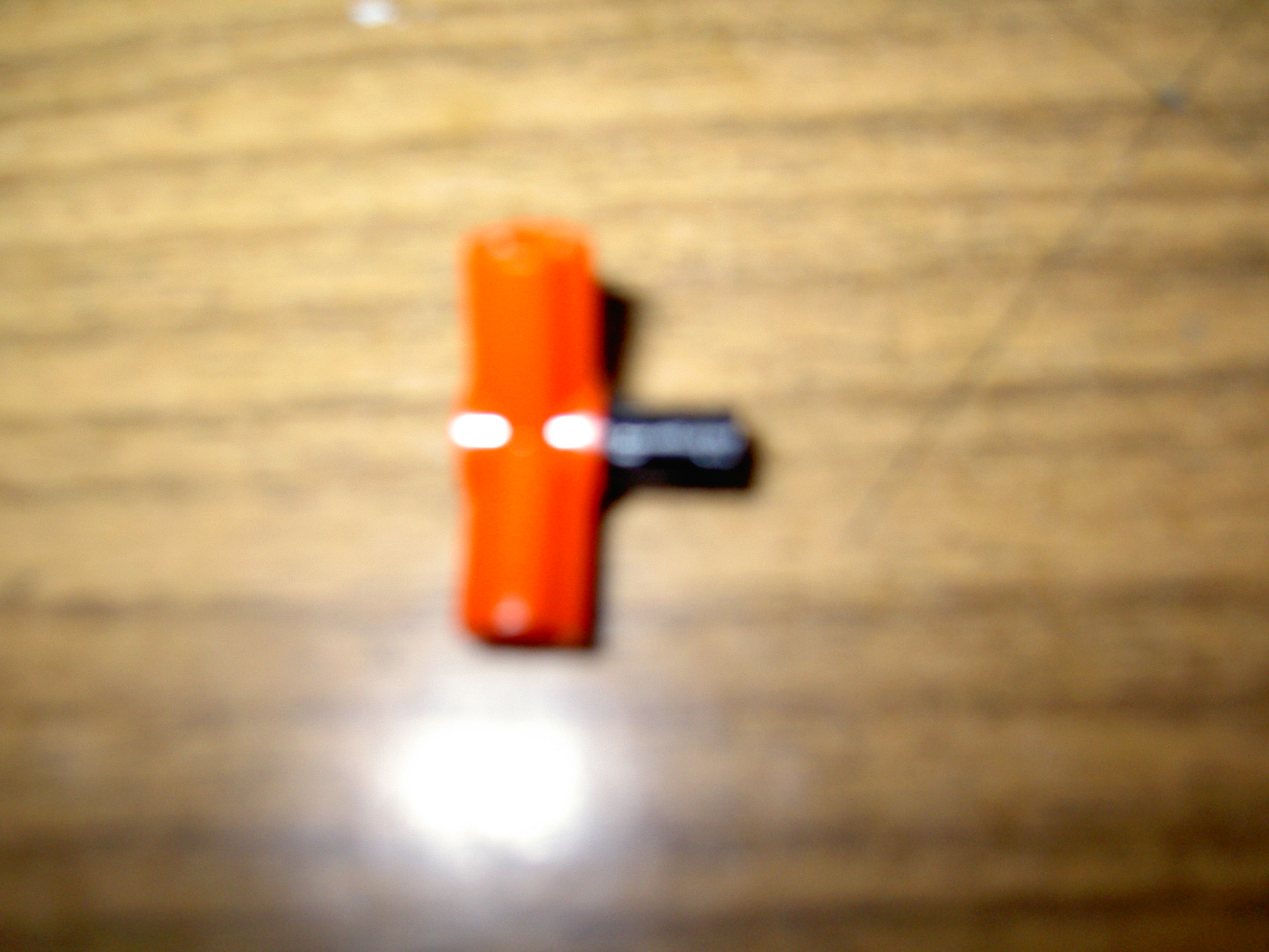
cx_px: 634
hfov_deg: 54.0
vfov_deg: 41.8
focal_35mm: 34
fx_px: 1246
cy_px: 476
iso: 100
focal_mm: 5.6
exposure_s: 1/60
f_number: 2.8
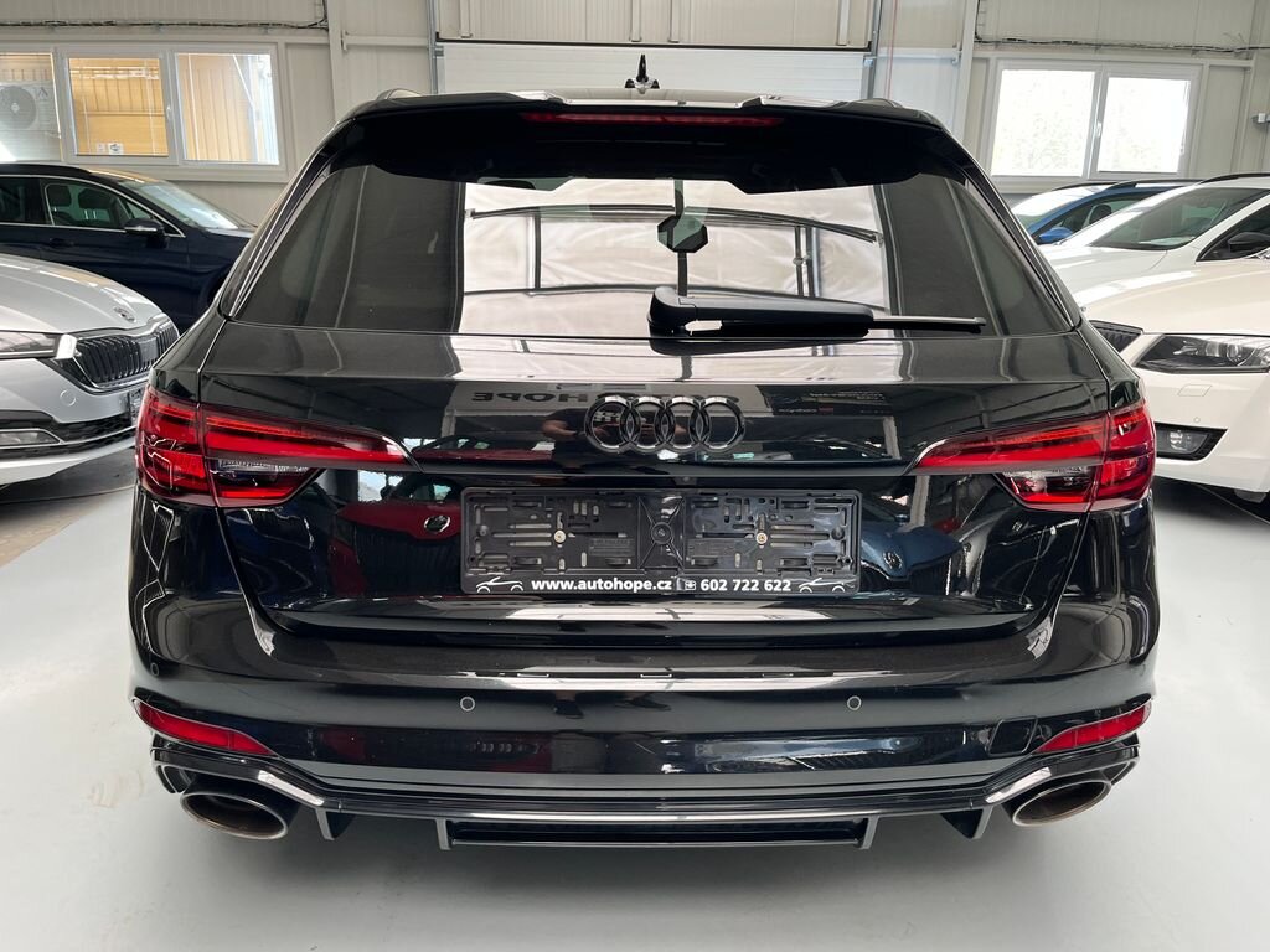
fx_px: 954
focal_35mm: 26
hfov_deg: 67.3
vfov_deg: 53.1
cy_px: 476
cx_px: 635
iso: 125
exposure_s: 1/101
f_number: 1.6
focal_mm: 5.1
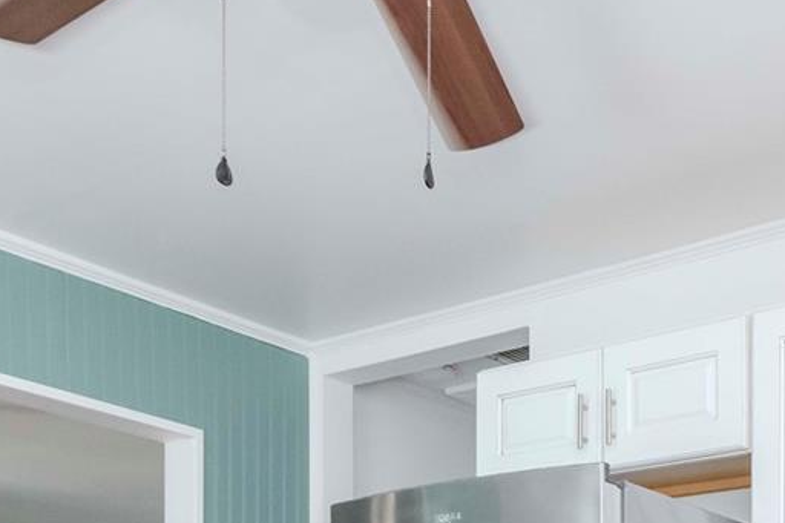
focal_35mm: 52
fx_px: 1124
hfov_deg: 37.2
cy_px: 775
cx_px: 622
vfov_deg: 22.0
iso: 1600
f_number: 8
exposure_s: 1/100
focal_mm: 11
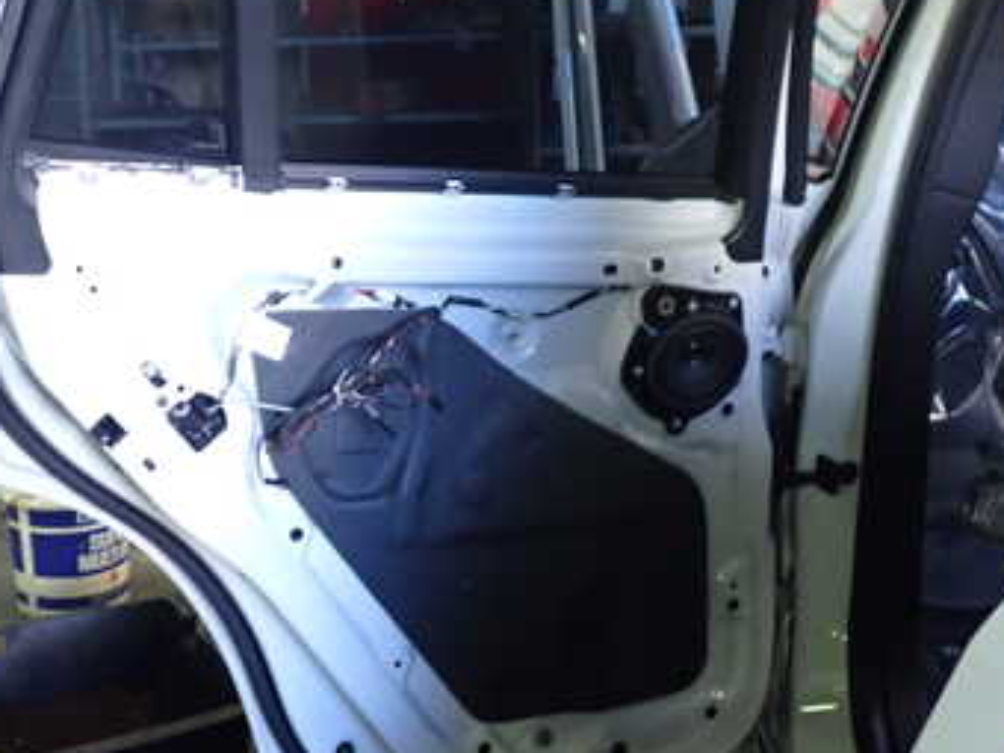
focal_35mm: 53
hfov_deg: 35.8
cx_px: 325
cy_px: 245
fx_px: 1537
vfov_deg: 27.3
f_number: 2.3
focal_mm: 5.4
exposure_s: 1/30
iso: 400
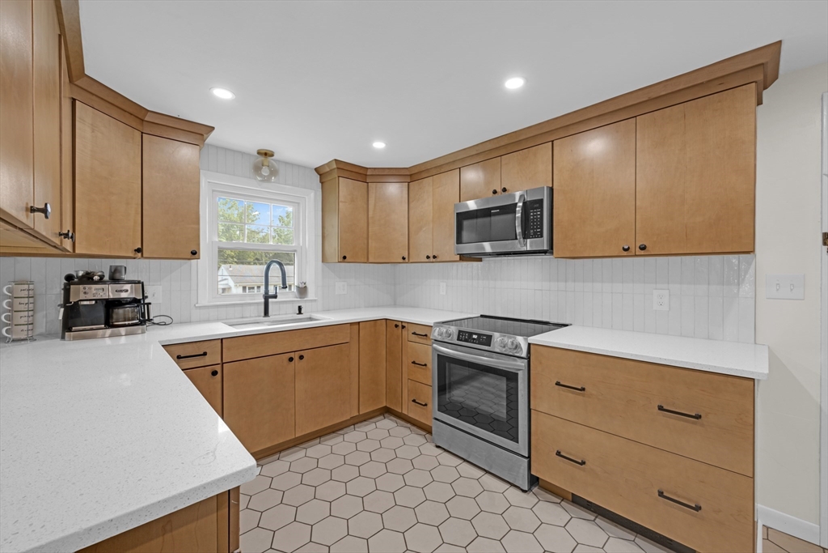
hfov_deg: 102.3
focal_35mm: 14
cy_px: 276
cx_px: 414
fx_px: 334
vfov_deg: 79.2
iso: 200
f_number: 9
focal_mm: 14.5
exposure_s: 1/10
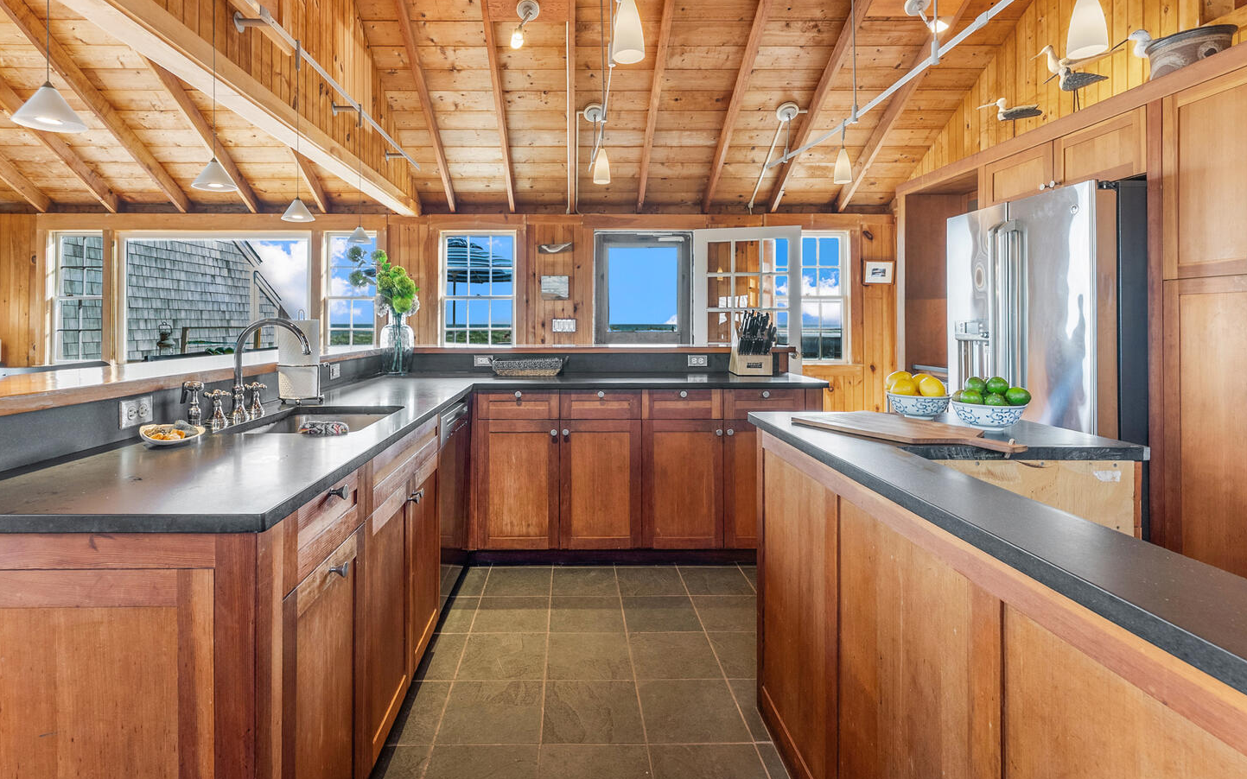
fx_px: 544
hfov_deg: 97.8
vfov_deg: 70.6
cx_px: 634
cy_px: 317
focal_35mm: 16
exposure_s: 1/6
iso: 320
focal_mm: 14
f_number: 8
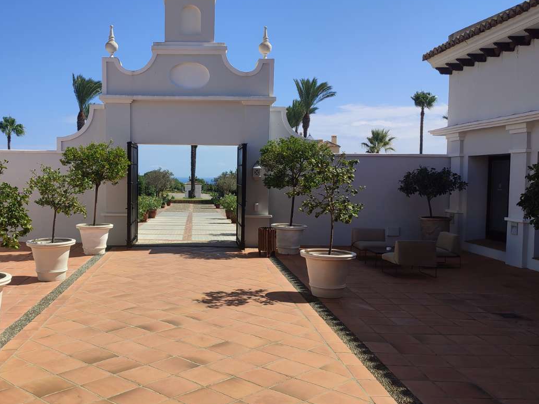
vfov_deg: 40.7
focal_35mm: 35
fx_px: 545
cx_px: 191
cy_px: 203
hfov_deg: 51.9
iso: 50
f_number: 1.89
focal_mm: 5.89
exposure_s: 1/916
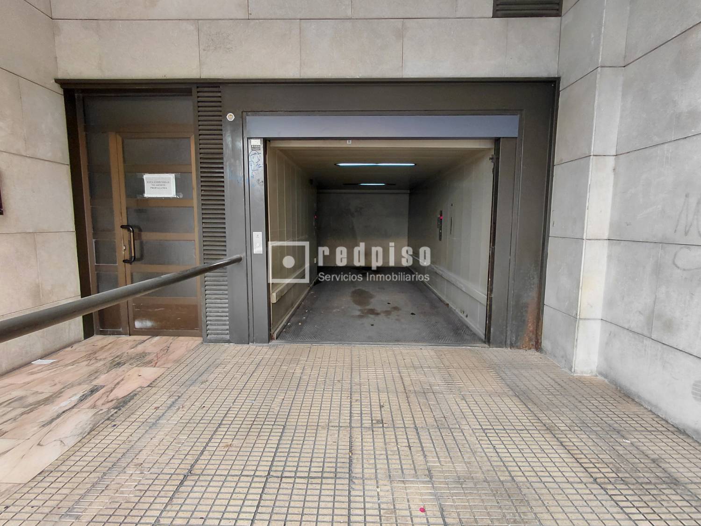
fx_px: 324
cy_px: 263
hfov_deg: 94.5
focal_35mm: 16
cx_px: 350
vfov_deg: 78.1
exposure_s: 1/50
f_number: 2.2
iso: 40
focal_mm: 1.64
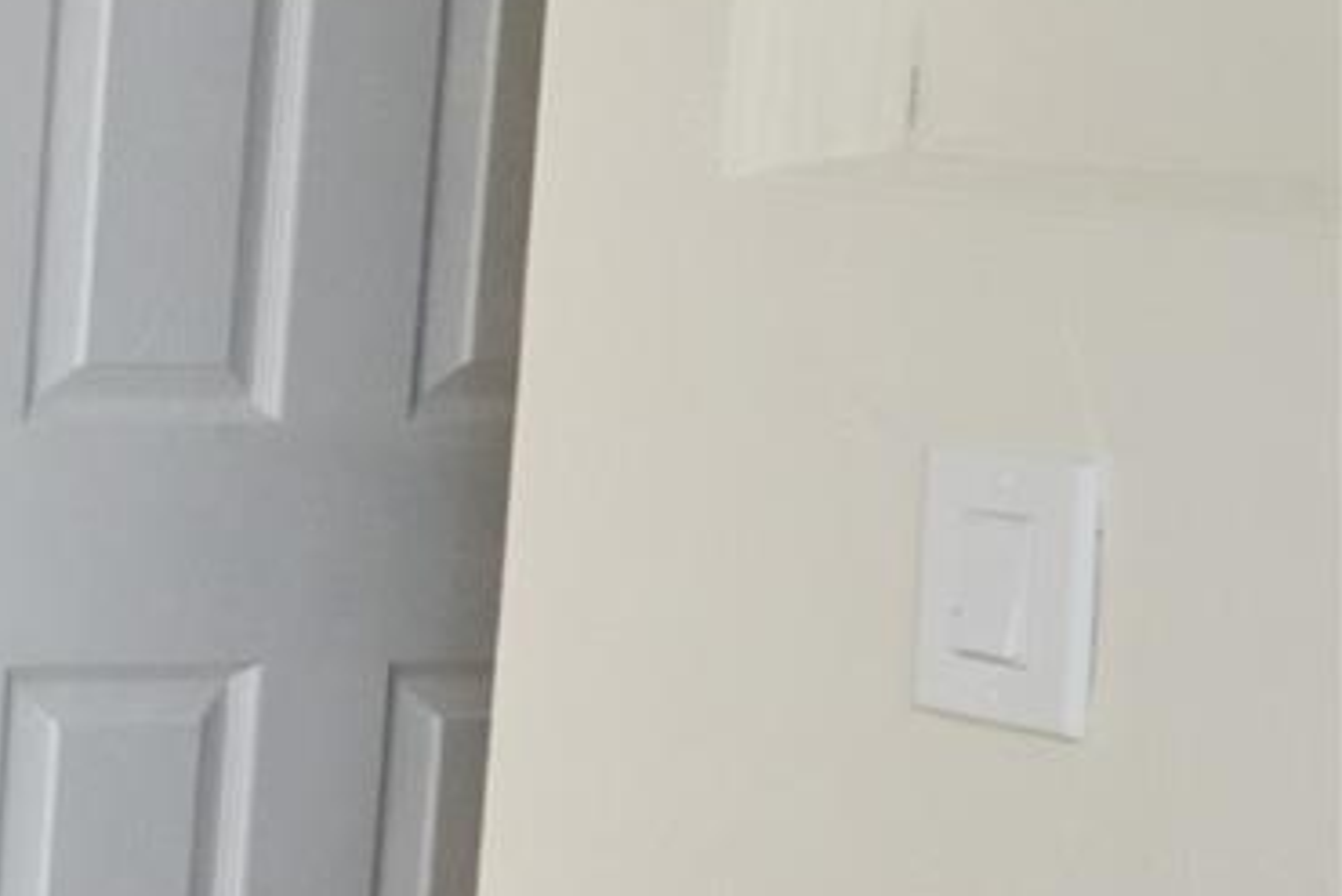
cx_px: -2368
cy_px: 219
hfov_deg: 12.6
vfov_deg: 14.5
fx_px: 3505
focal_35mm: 94
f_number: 16
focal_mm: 17
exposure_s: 1/60
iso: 1600
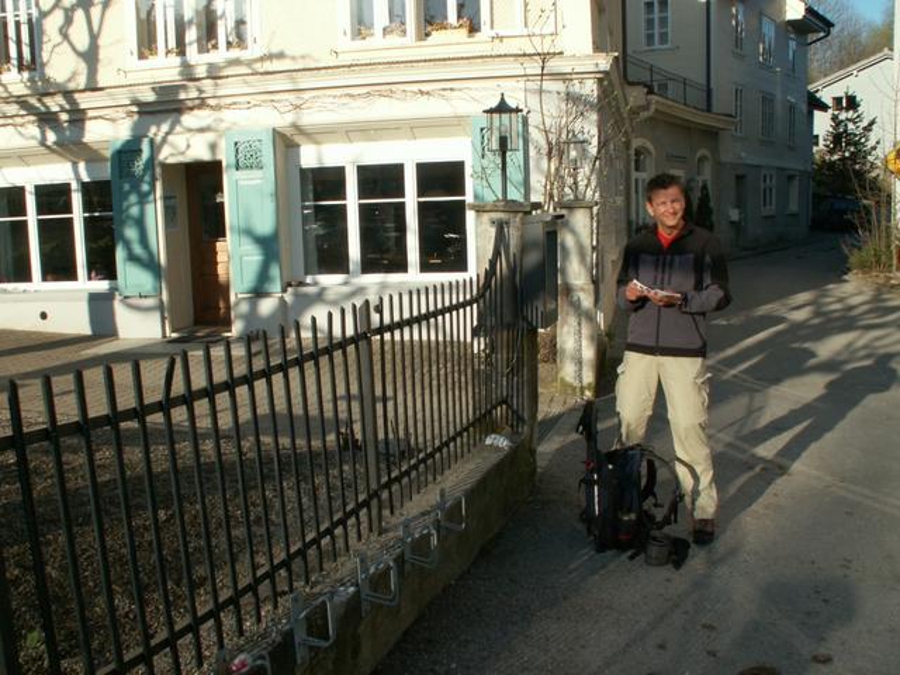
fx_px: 910
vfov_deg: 40.7
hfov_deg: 52.6
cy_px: 338
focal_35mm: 35
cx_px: 450
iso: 50
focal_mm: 5.86
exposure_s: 1/160
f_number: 6.3
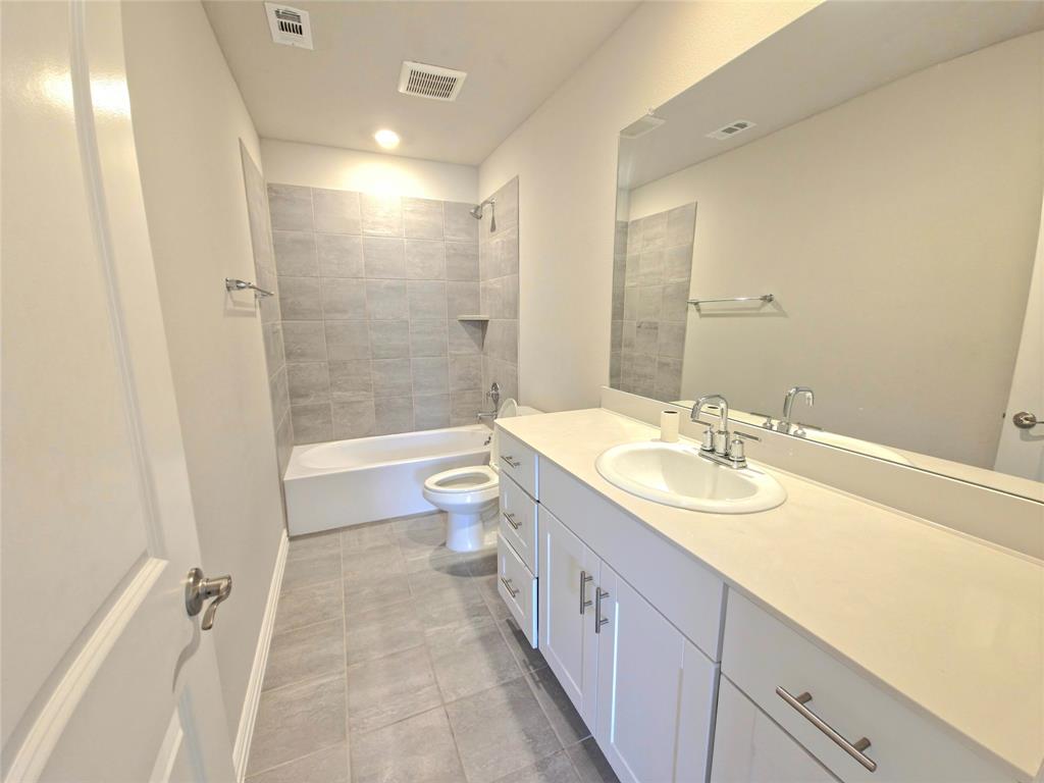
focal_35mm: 13
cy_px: 392
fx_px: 392
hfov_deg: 106.2
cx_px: 522
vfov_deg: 89.9
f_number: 2.2
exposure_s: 1/60.2
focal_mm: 2.2
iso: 200
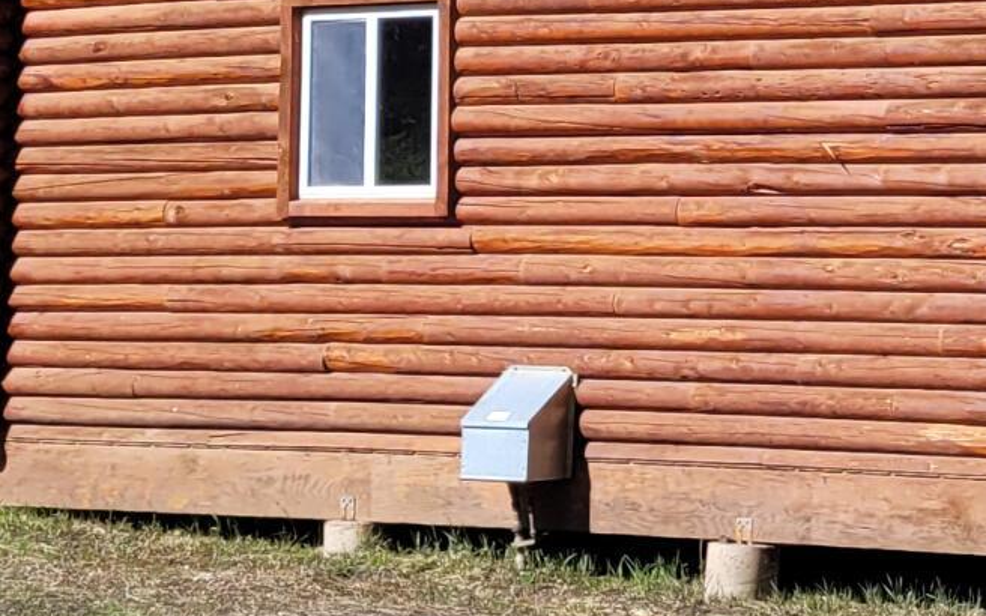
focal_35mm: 126
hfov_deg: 15.4
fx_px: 3386
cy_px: -83
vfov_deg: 10.3
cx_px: 1449
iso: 40
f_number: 1.8
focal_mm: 5.4
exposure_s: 1/1824
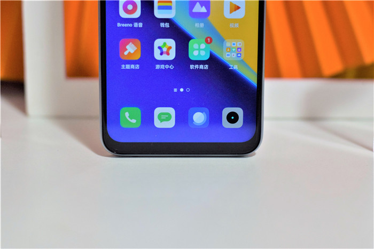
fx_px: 779
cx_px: 187
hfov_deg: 27.0
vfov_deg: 18.2
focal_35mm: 75
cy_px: 124
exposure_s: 1/60
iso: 800
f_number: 2.8
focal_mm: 50
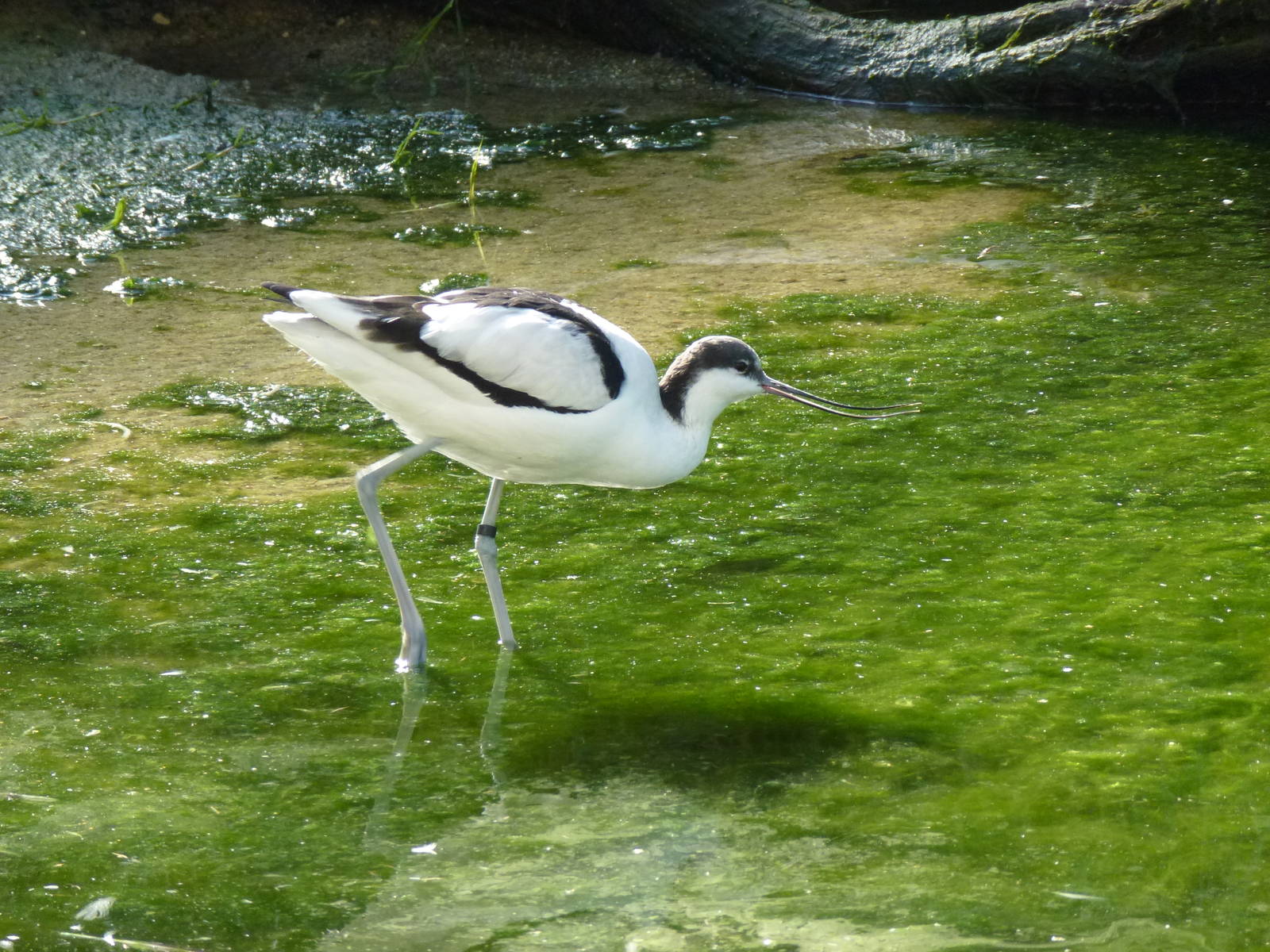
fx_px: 14088
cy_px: 476
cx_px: 635
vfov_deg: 3.9
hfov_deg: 5.2
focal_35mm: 384
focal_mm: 68.8
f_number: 5.9
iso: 320
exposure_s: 1/125
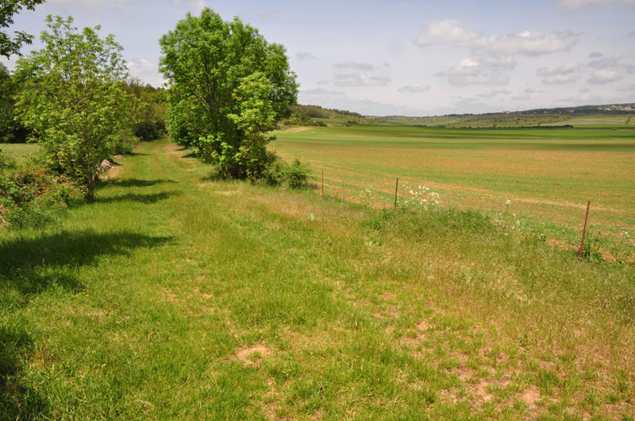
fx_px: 423
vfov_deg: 53.0
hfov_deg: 73.8
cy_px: 210
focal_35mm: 24
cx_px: 318
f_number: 18
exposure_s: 1/80
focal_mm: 16
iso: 200
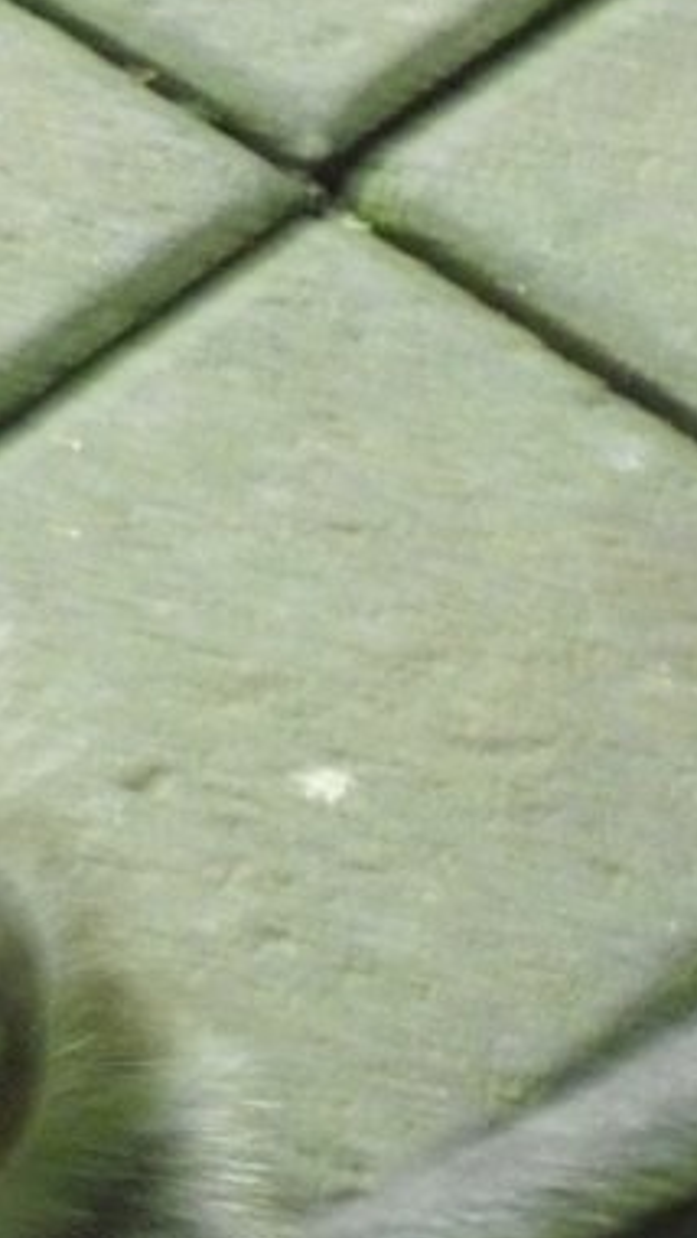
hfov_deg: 4.7
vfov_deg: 8.3
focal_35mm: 259
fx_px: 8502
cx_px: -476
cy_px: 779
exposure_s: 1/15
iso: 800
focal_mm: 18.6
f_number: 5.2
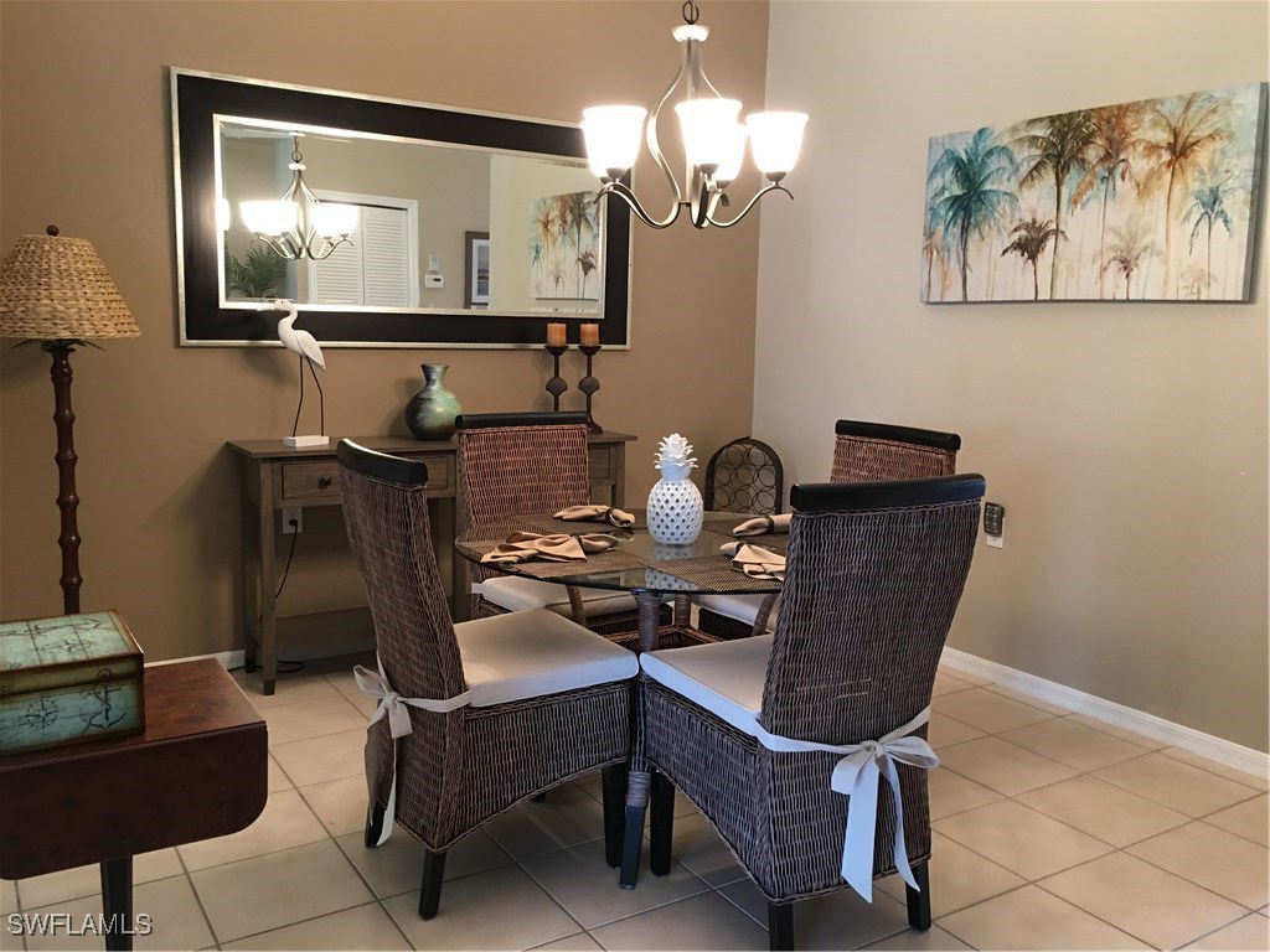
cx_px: 635
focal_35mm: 29
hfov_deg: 61.7
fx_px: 1064
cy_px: 476
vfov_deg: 48.2
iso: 80
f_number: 2.2
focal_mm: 4.15
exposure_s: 1/15
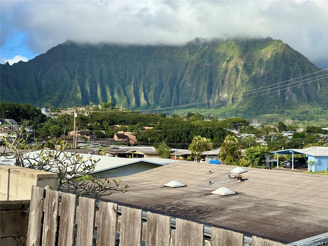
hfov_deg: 39.7
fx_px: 455
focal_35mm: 48
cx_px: 164
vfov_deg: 30.3
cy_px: 123
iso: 64
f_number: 1.78
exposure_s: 1/2611
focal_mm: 6.76
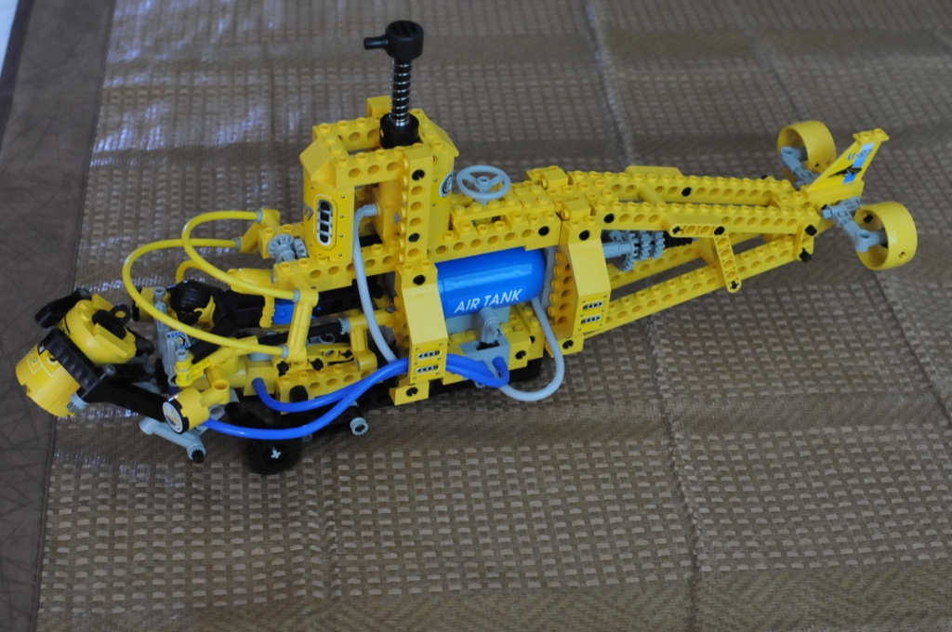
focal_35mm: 52
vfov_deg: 25.7
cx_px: 476
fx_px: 1387
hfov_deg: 37.9
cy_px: 316
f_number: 6.3
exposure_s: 1/15
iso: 3200
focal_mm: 35
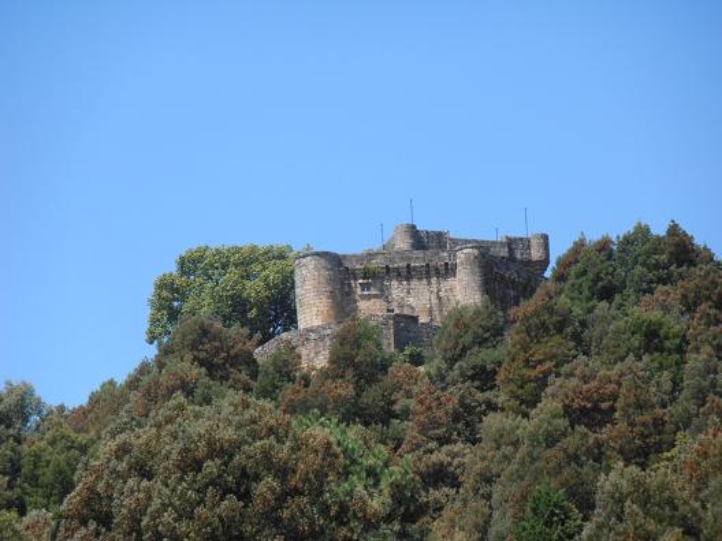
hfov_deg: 8.2
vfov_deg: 6.2
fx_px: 5006
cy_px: 270
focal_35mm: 240
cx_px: 361
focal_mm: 42.54
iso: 160
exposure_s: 1/500
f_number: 5.7
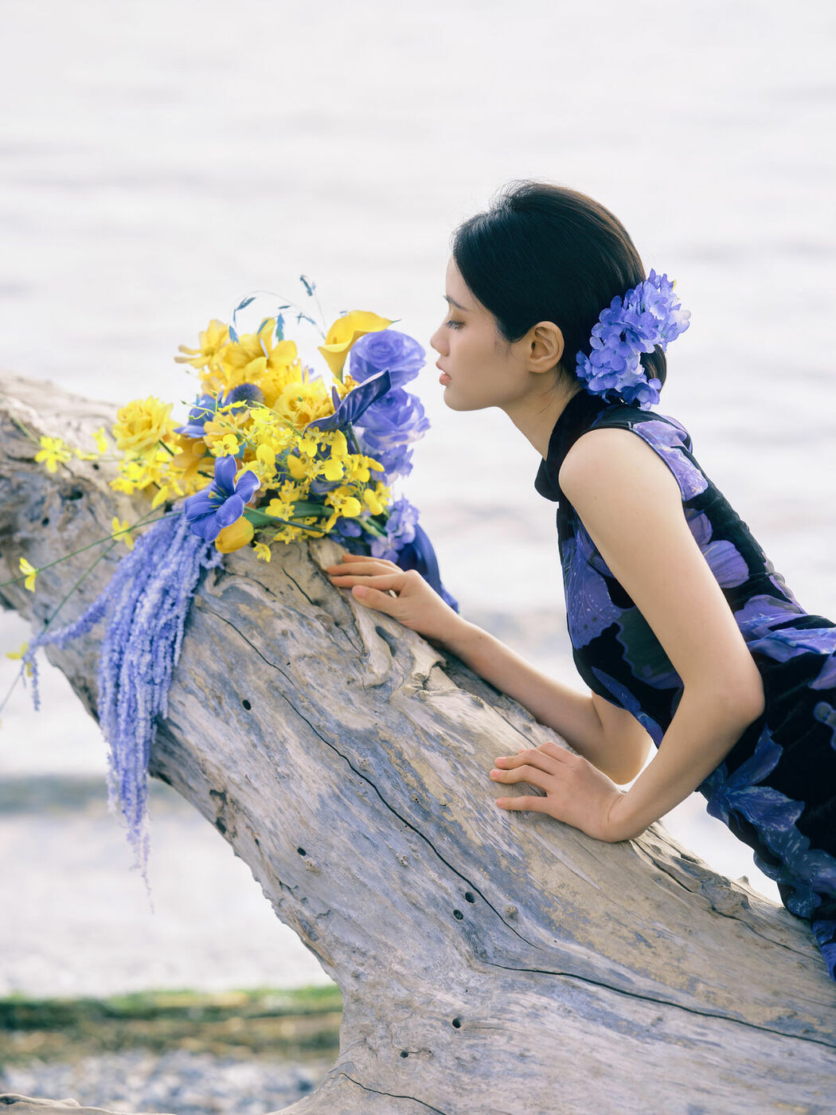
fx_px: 2801
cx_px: 418
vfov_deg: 22.5
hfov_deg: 17.0
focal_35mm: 87
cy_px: 558
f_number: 3.6
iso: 100
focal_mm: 110
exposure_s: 1/400
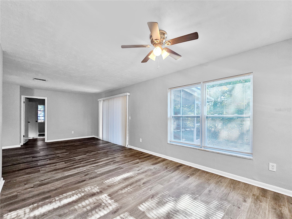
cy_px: 110
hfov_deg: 106.2
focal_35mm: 13
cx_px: 146
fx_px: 110
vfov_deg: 89.9
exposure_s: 1/60
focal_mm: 2.2
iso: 125
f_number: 2.2
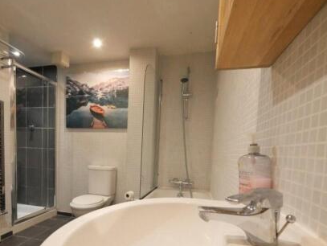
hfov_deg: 81.3
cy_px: 167
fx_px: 189
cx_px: 143
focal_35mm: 20
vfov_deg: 64.1
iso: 3200
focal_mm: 7
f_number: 4
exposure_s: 1/60
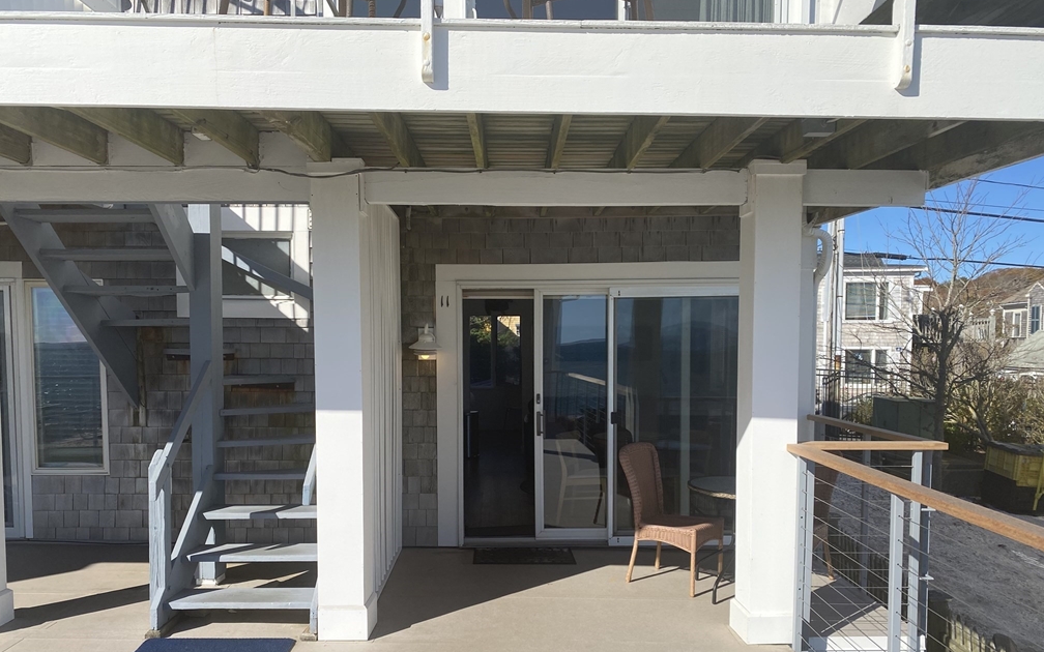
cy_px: 390
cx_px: 522
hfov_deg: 66.5
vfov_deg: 44.3
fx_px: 797
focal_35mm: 28
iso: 32
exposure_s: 1/3731
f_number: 1.8
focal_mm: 4.25
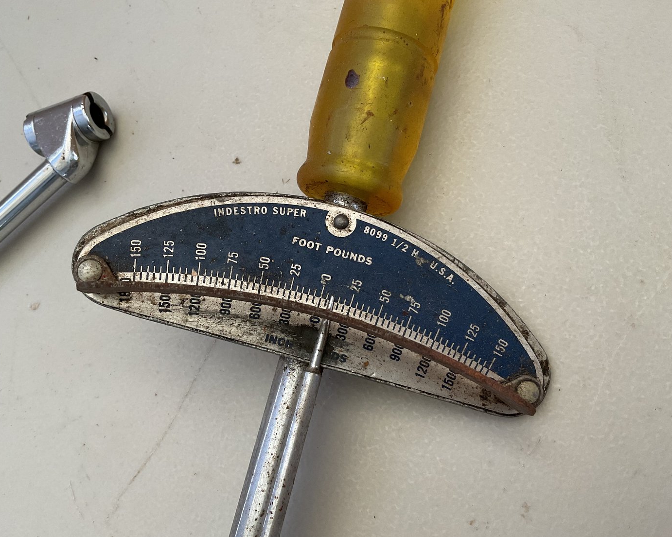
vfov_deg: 47.1
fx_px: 616
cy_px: 275
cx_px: 323
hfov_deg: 57.2
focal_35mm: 31
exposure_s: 1/60
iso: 64
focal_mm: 3
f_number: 1.8
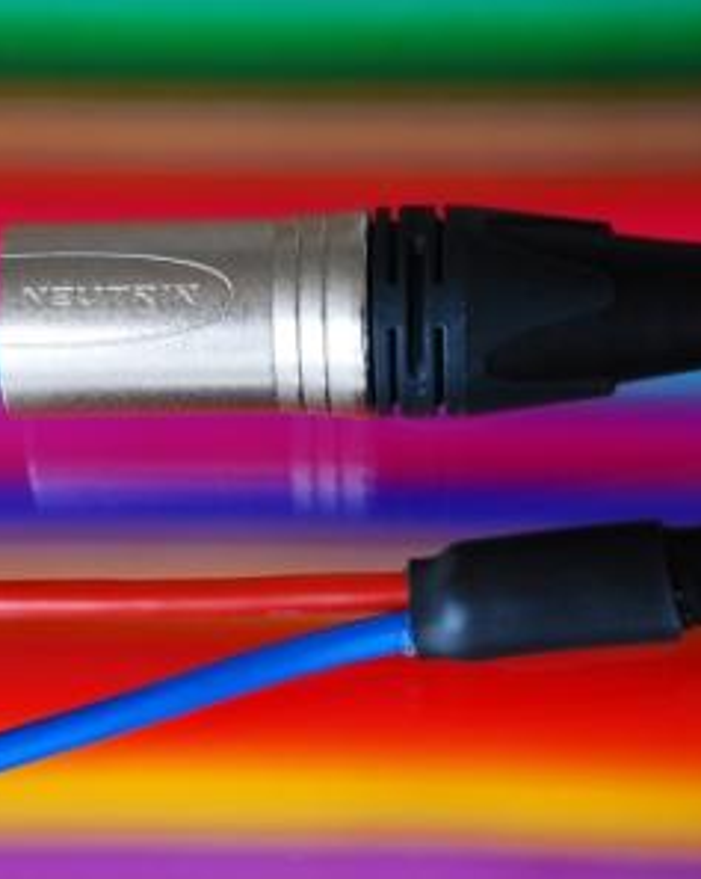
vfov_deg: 13.0
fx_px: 3870
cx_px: 260
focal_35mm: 149
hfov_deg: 10.3
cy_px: 438
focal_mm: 70
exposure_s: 1/13
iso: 500
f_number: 5.6
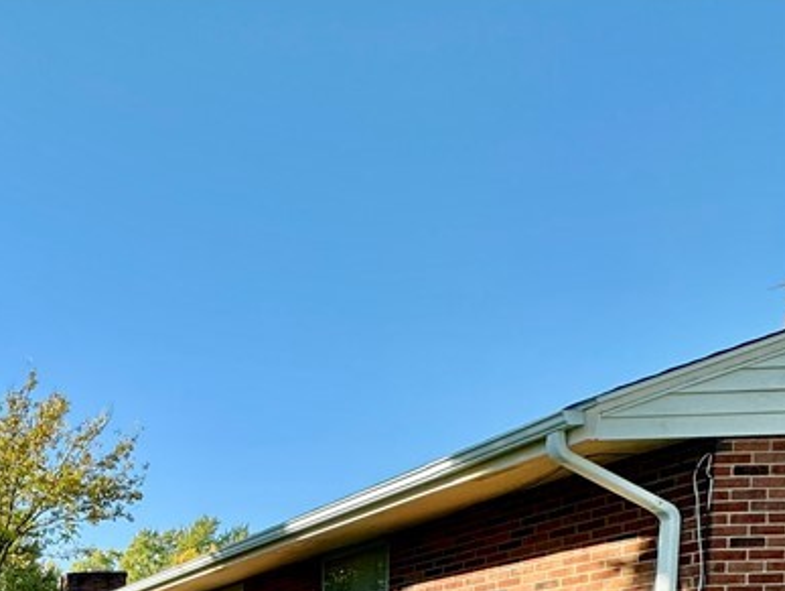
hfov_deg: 34.7
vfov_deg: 30.8
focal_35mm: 37
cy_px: 758
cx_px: -239
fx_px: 840
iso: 40
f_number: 2.2
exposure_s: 1/448
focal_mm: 2.22
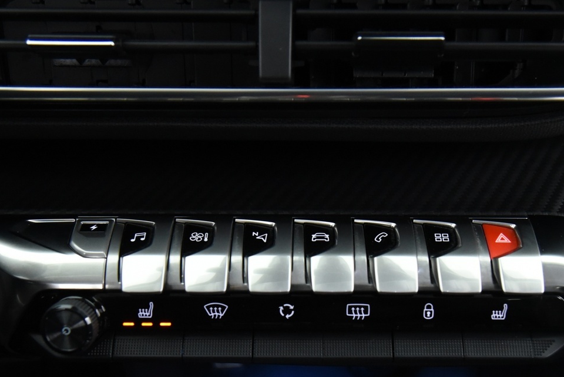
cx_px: 322
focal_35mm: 59
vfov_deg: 22.9
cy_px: 253
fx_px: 925
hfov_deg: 33.9
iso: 4000
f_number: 4
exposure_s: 1/20
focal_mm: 35
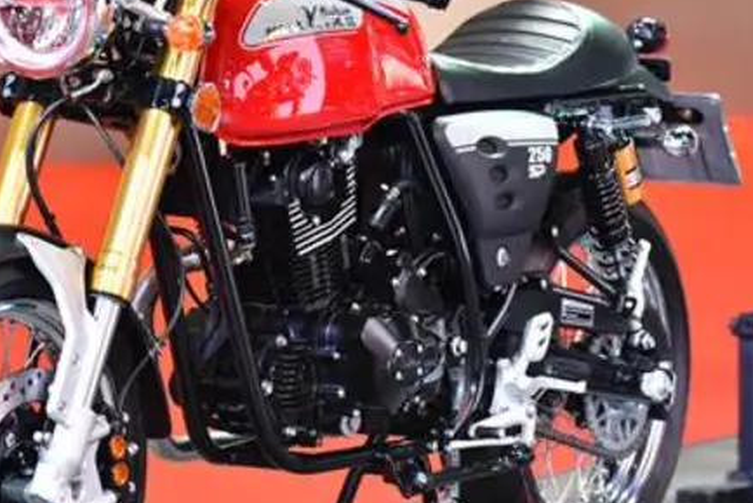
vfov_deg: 7.3
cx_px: 243
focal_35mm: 189
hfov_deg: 10.9
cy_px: 273
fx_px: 3954
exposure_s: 1/160
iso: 1600
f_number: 3.5
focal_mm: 105
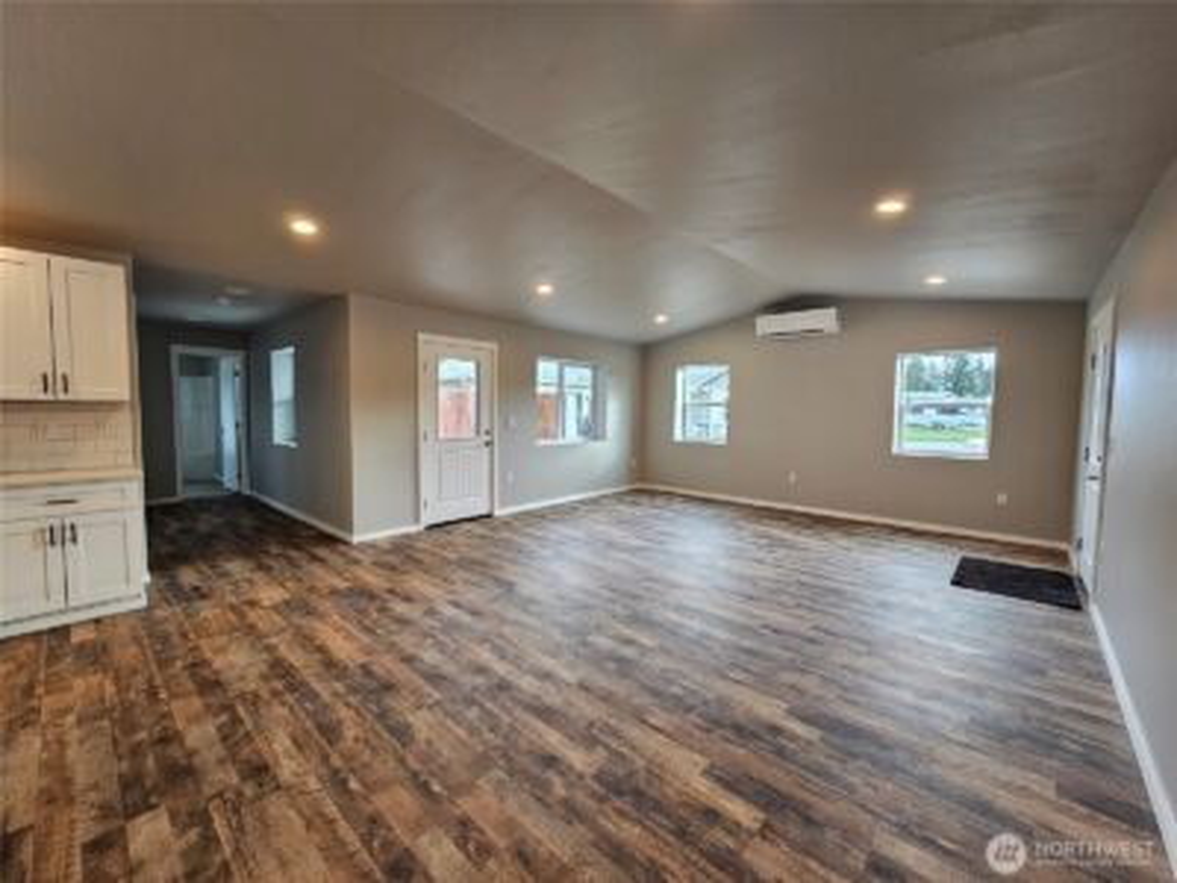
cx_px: 588
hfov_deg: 106.2
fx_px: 442
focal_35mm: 13
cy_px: 442
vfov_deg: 89.9
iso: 160
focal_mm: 2.2
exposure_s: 1/60
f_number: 2.2
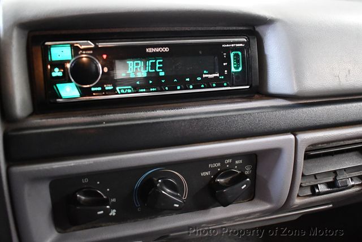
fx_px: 362
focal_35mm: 36
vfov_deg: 36.9
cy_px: 121
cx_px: 181
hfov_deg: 53.1
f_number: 3.5
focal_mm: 18
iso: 3600
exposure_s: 1/60
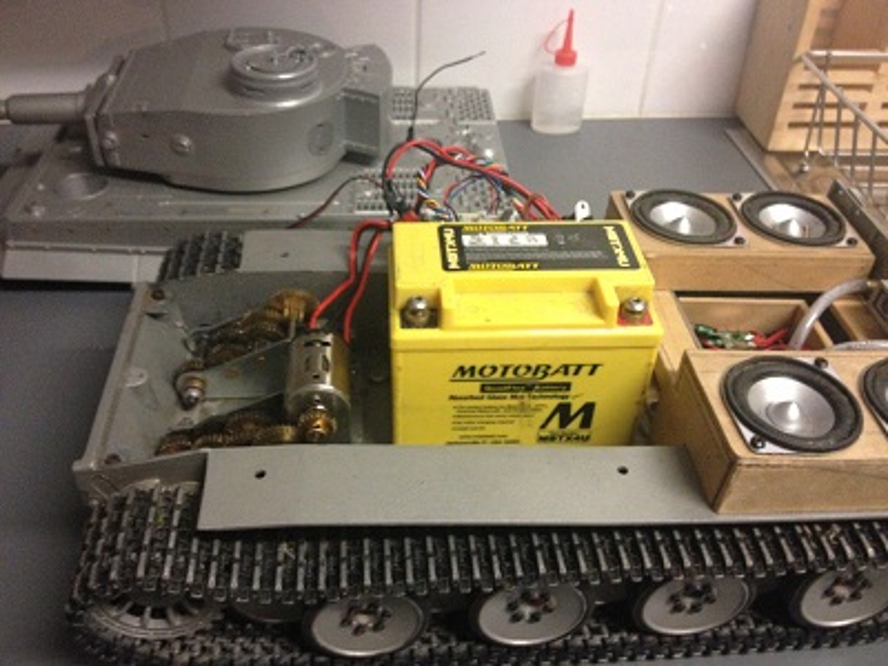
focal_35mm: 35
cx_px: 444
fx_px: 898
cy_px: 333
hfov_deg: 52.6
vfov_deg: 40.7
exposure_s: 1/20
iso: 250
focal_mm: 4.28
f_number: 2.4
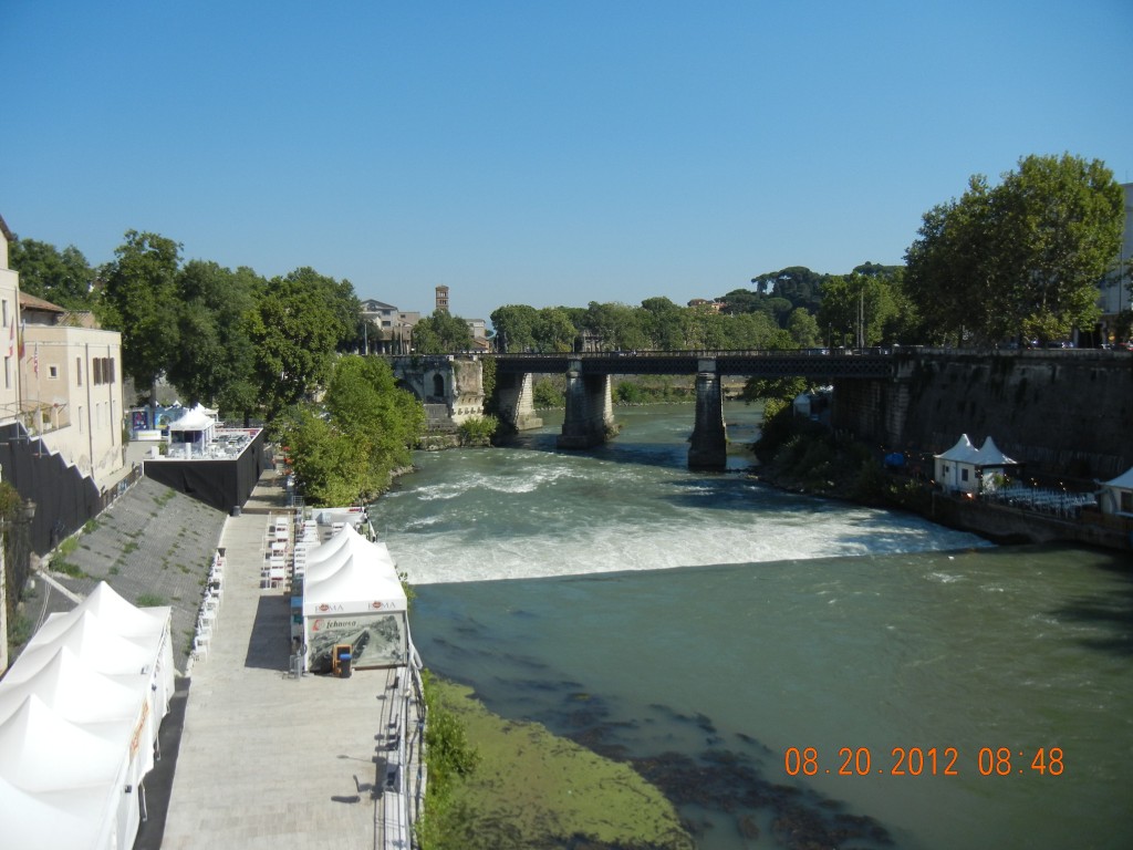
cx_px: 566
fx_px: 982
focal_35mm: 30
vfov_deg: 46.8
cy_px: 425
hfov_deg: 60.0
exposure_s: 1/471
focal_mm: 5.4
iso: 160
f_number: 7
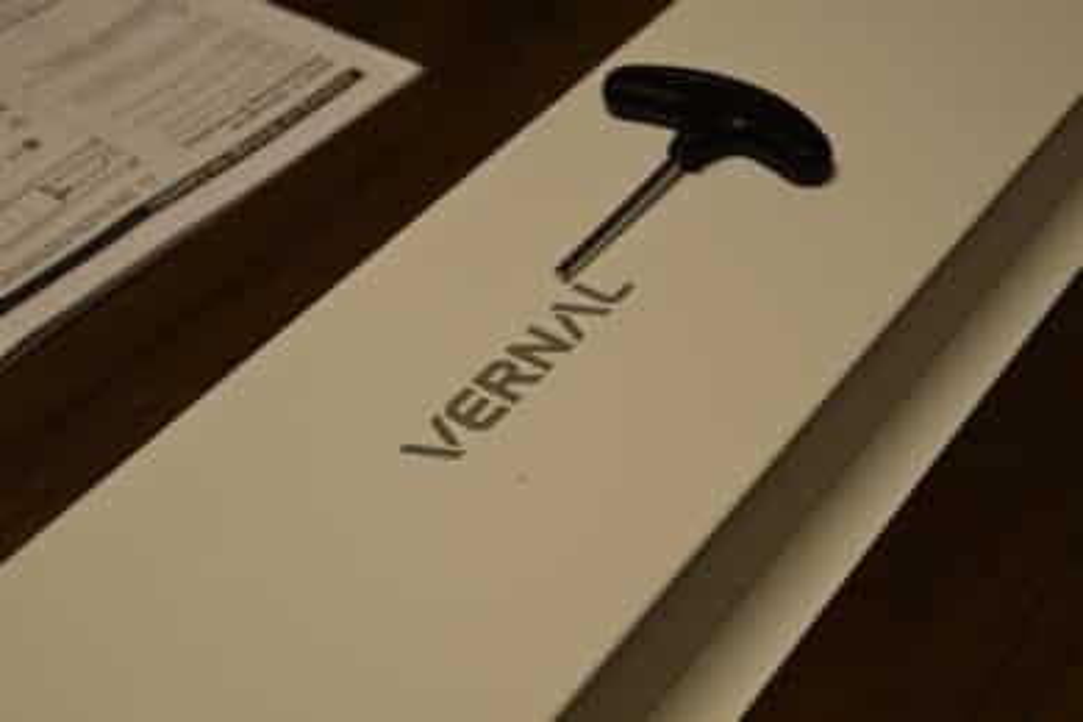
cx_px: 542
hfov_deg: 35.6
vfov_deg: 24.2
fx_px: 1685
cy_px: 361
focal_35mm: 56
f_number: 8
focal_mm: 56
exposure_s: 1/60
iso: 1000
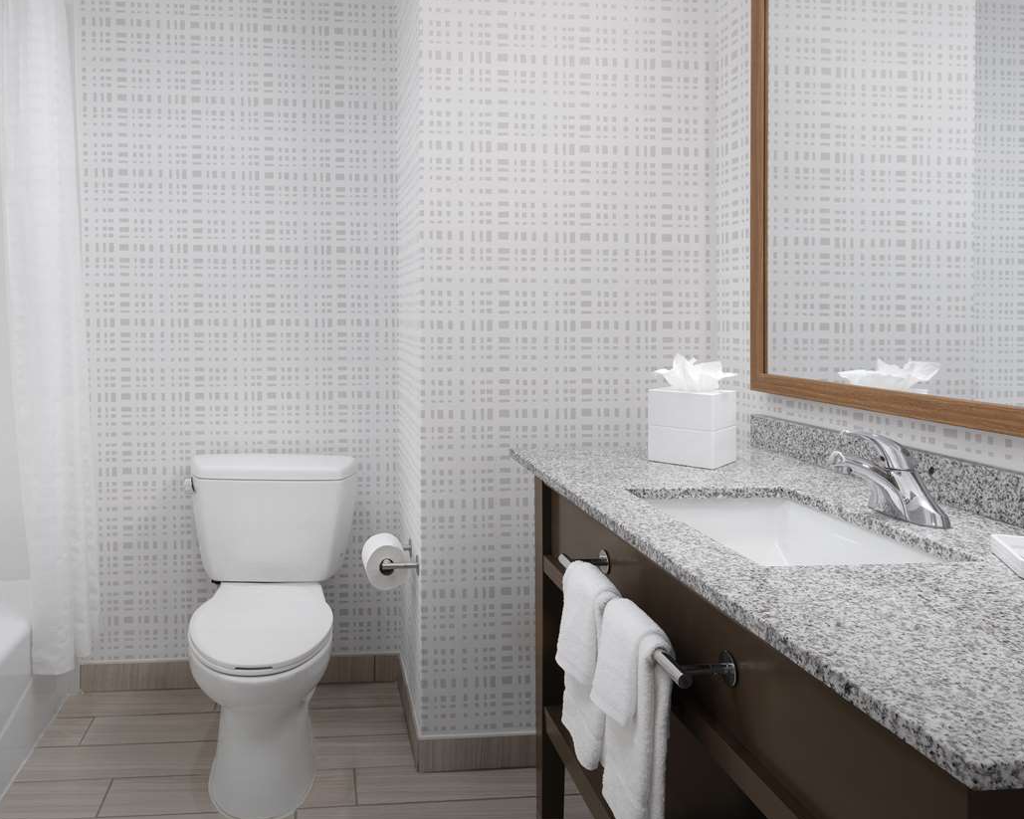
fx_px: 788
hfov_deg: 65.2
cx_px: 390
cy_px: 334
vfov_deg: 54.6
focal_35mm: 26
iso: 200
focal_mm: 19
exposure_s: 1/25
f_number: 11
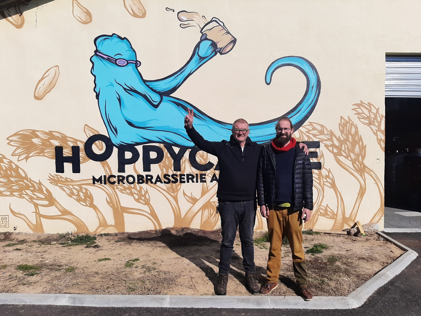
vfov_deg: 53.1
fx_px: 316
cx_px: 210
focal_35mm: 26
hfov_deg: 67.3
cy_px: 158
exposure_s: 1/6993
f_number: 1.7
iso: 40
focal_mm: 3.93
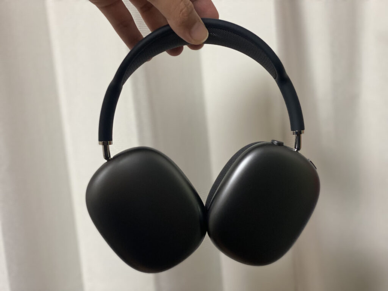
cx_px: 194
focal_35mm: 52
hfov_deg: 36.8
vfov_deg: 28.0
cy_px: 146
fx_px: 583
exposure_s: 1/40
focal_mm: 6
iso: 160
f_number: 2
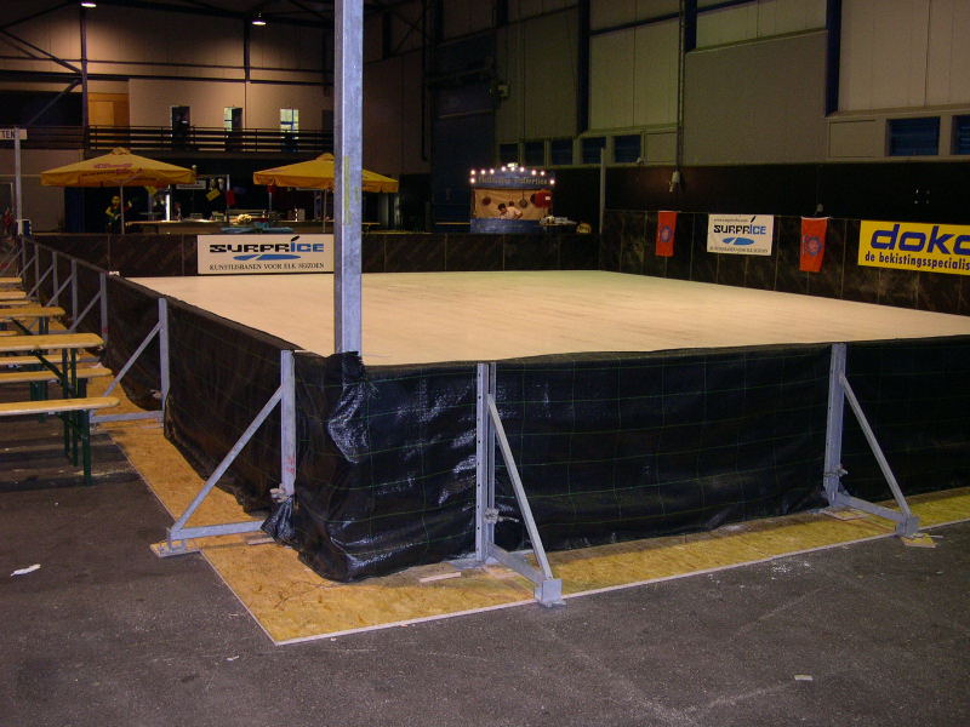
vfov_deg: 37.7
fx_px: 1065
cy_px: 364
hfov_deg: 49.0
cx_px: 485
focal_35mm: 38
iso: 400
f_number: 2.8
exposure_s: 1/60
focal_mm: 8
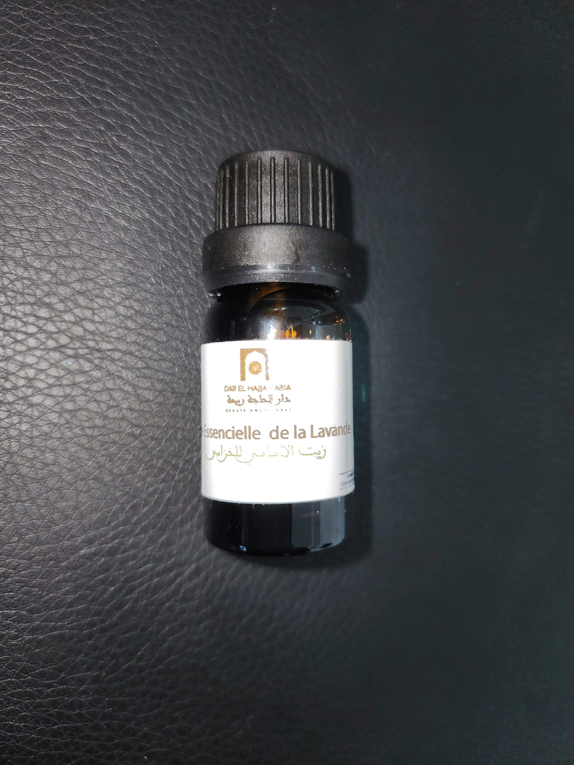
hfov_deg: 58.9
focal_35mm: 23
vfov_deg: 73.9
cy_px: 382
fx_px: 509
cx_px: 287
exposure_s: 1/48
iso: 80
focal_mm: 6.4
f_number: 1.8
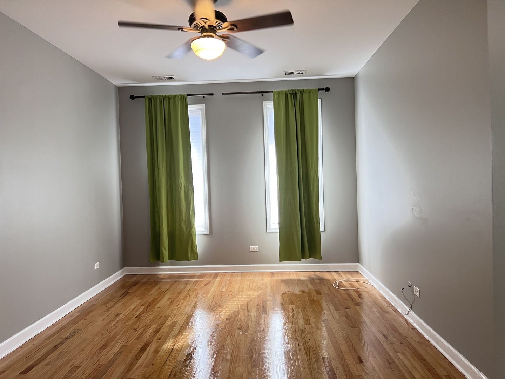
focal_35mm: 26
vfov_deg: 53.1
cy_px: 190
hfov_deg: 67.3
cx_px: 252
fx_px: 379
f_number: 1.5
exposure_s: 1/60
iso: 80
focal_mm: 5.7
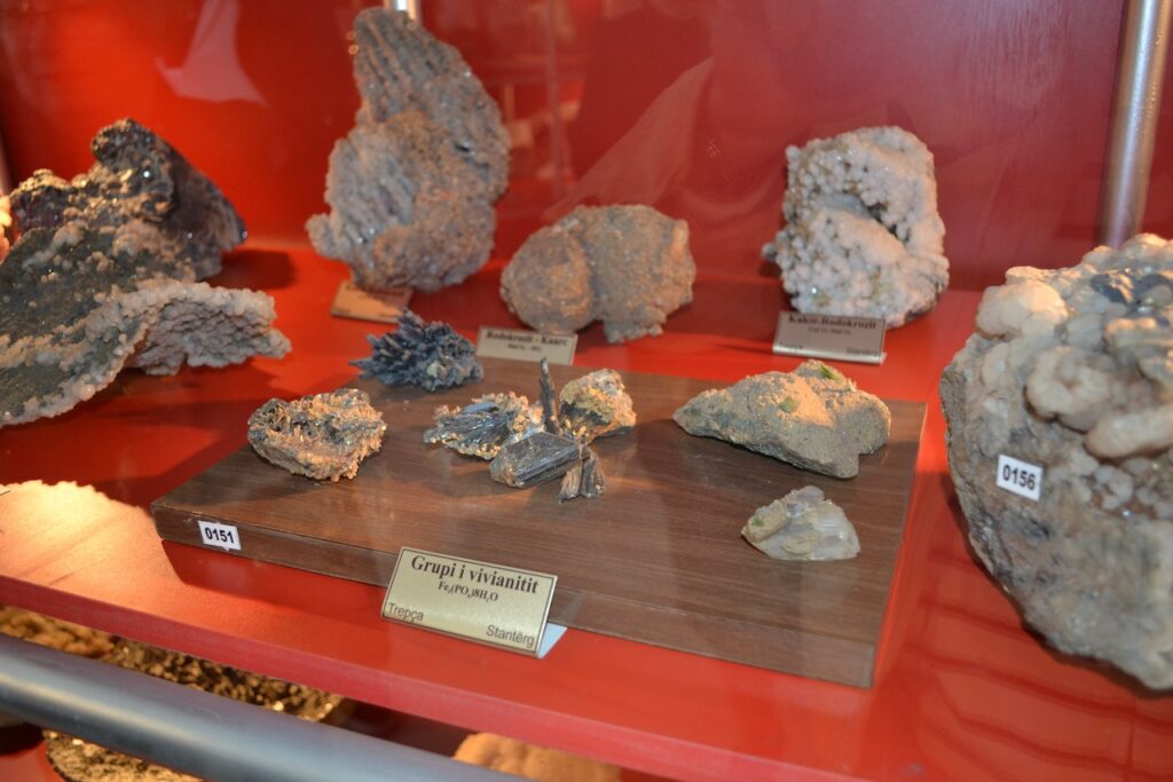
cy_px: 391
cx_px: 586
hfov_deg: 61.9
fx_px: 978
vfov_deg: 43.6
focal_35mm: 30
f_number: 3.8
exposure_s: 1/60
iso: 800
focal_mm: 20
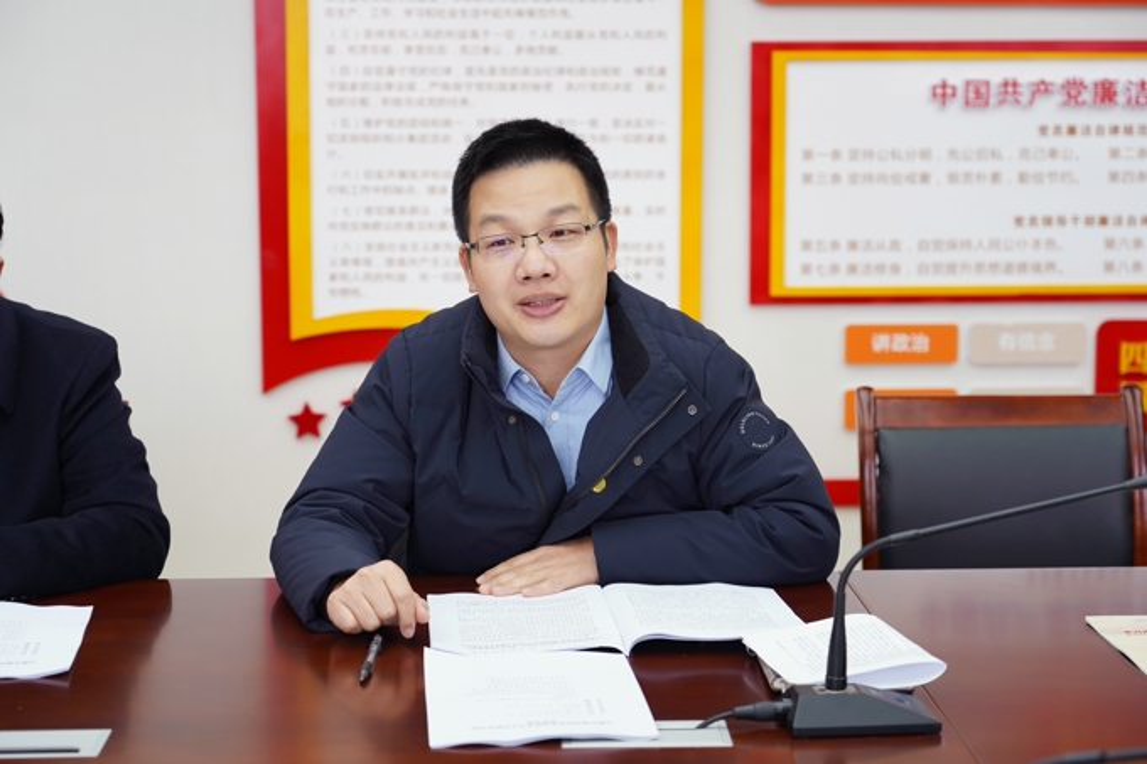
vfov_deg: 20.0
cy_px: 382
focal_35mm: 68
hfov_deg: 29.7
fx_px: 2166
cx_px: 574
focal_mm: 68
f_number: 4
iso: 1000
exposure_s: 1/250
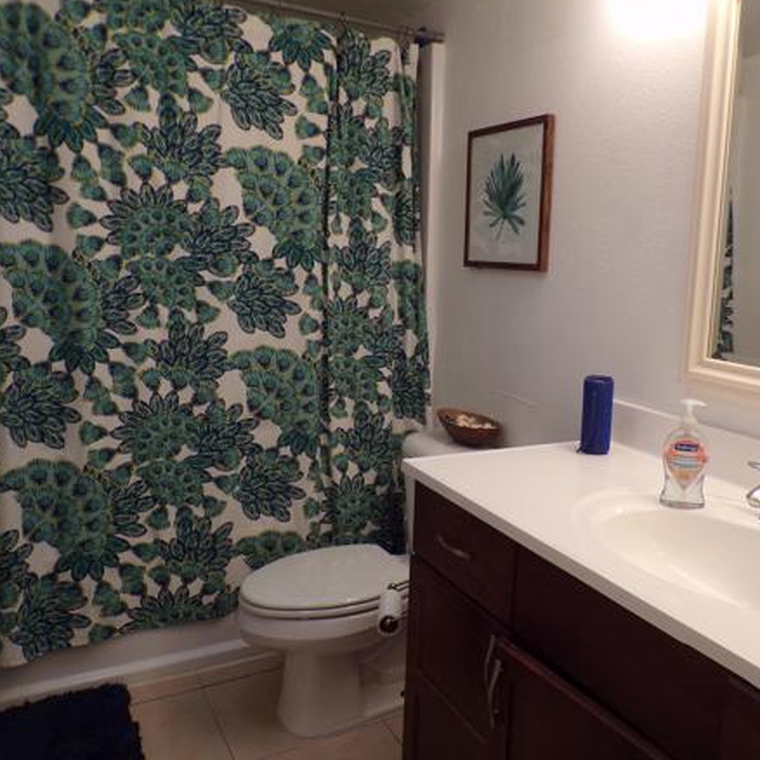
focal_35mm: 31
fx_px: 770
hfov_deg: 51.6
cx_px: 503
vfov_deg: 52.5
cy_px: 371
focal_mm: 4.3
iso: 100
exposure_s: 1/45
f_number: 3
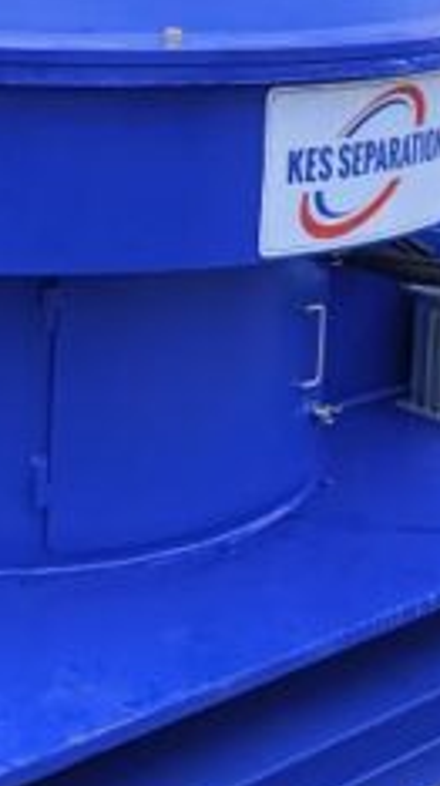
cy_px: 27
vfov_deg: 23.8
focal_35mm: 86
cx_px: 128
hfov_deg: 14.0
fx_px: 1790
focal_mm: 5.56
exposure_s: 1/1189
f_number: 1.88
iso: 50
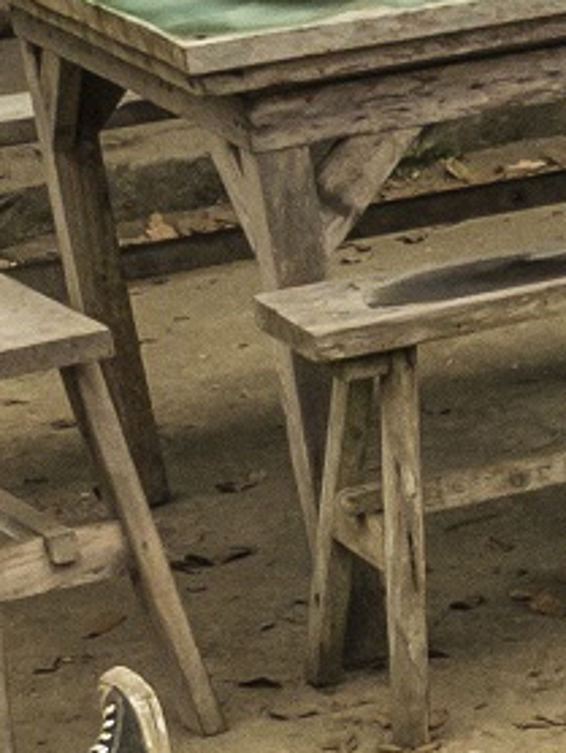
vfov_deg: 7.7
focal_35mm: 249
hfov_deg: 5.4
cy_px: 1433
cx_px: 2110
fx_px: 5420
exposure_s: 1/100
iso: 1250
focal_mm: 24
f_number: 14
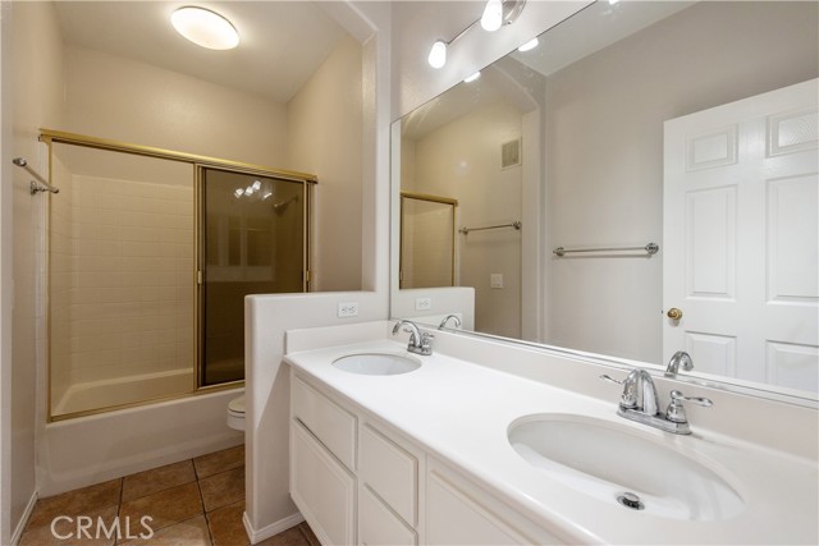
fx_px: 364
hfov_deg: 96.7
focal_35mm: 16
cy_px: 273
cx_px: 410
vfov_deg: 73.8
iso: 400
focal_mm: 16
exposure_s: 1/100
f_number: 5
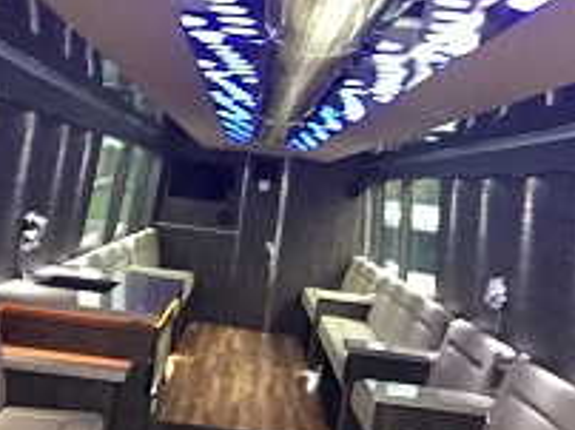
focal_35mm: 59
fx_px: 979
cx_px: 262
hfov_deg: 32.7
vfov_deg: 24.7
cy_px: 265
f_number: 2.2
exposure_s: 1/20
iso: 250
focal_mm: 2.65
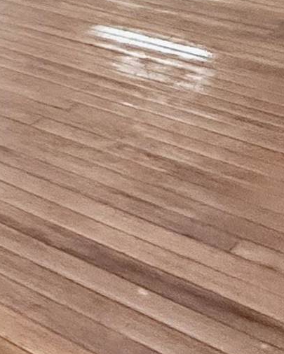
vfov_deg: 18.8
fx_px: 872
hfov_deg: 14.4
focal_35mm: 83
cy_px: -244
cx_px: -332
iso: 500
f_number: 2.2
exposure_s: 1/120
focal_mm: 2.22
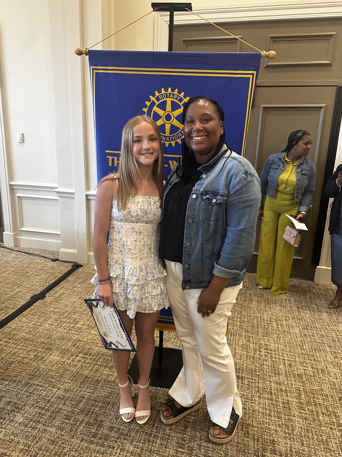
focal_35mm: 24
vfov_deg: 71.6
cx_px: 171
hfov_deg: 56.8
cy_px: 228
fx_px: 316
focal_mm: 6.86
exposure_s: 1/40
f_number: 1.78
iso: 1000
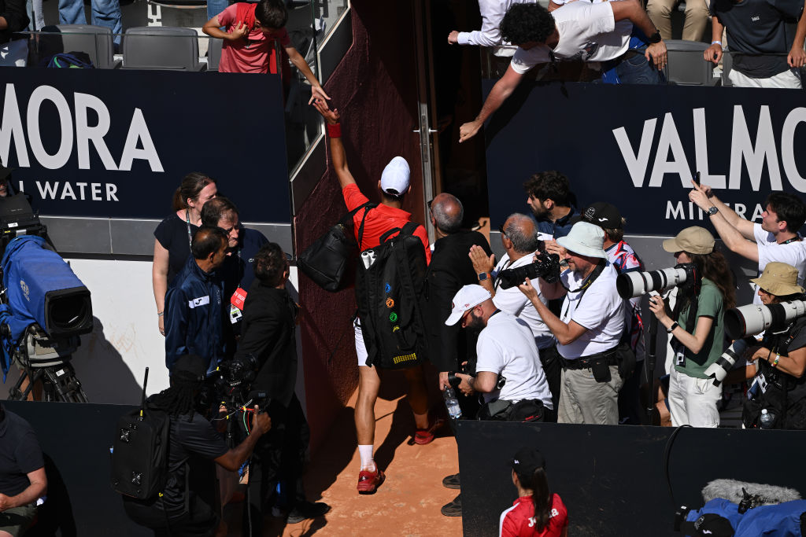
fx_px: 8956
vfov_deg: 3.4
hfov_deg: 5.2
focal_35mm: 400
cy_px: 268
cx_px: 403
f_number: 4
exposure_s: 1/2500
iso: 100
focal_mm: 400
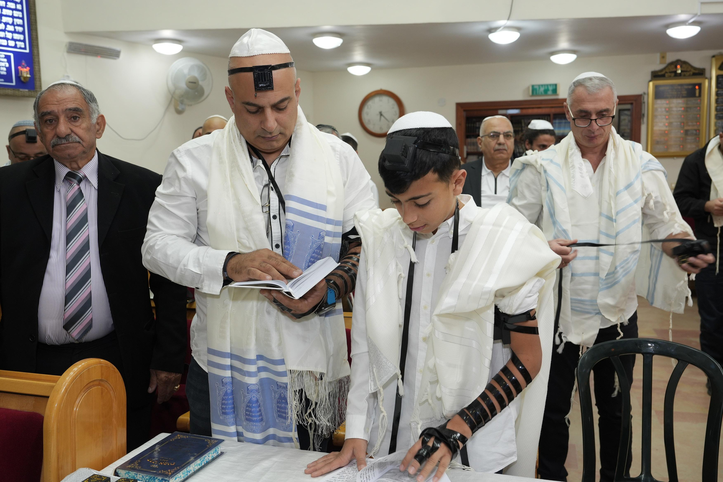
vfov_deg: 40.0
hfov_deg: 57.2
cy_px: 241
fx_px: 663
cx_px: 362
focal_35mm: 33
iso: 640
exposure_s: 1/50
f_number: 5
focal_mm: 33
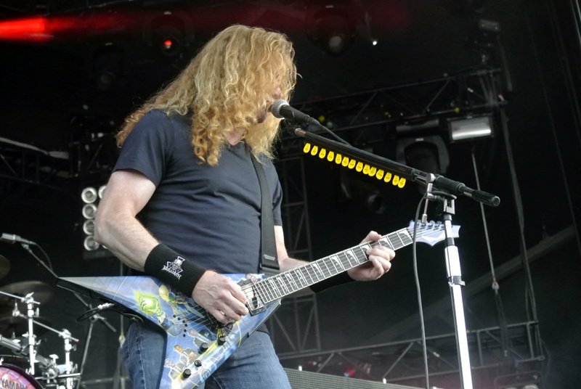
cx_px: 290
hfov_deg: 25.0
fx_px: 1309
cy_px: 194
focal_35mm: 81
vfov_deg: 16.9
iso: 3200
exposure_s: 1/60
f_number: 3.8
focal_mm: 30
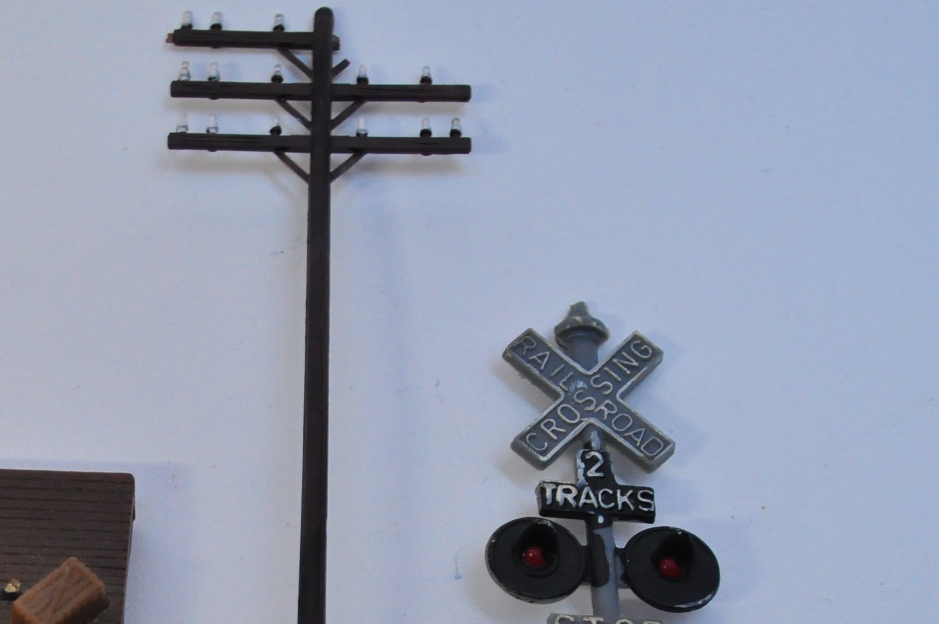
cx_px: 314
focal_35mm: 123
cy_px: 641
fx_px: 3204
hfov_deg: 16.6
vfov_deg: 11.0
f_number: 5
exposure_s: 1/125
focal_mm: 34
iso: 1000
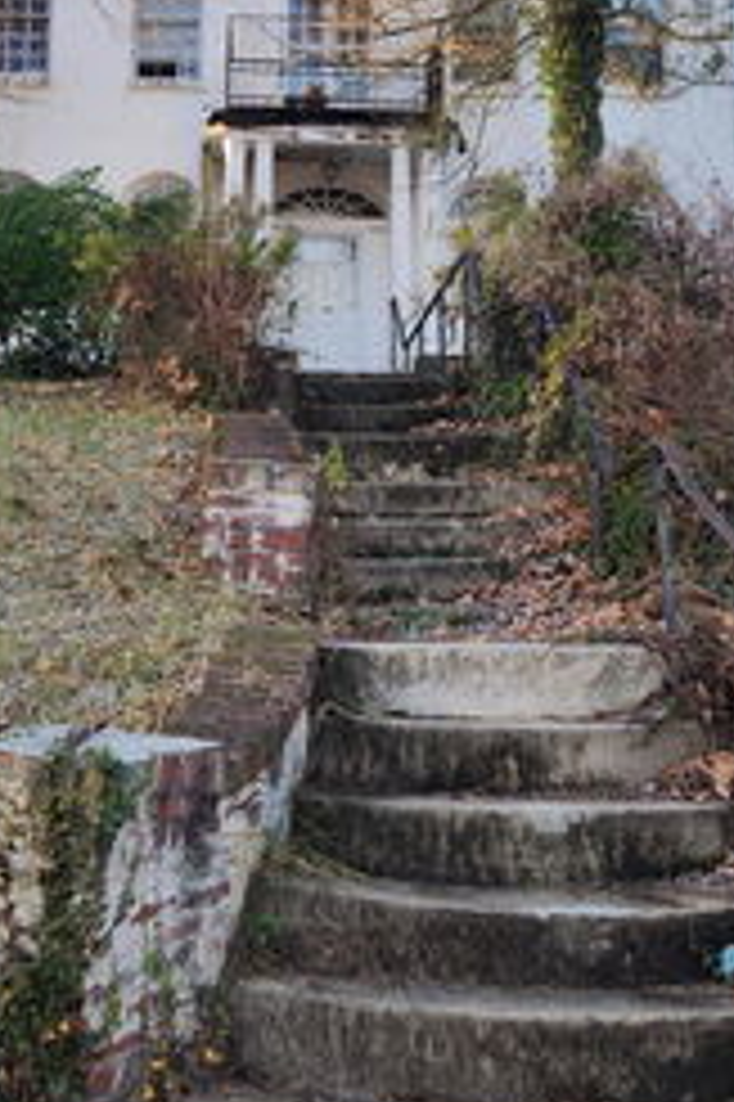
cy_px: 301
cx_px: 302
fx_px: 1531
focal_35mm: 50
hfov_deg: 26.9
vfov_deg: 38.8
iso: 20
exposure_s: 1/184
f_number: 1.8
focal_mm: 5.4
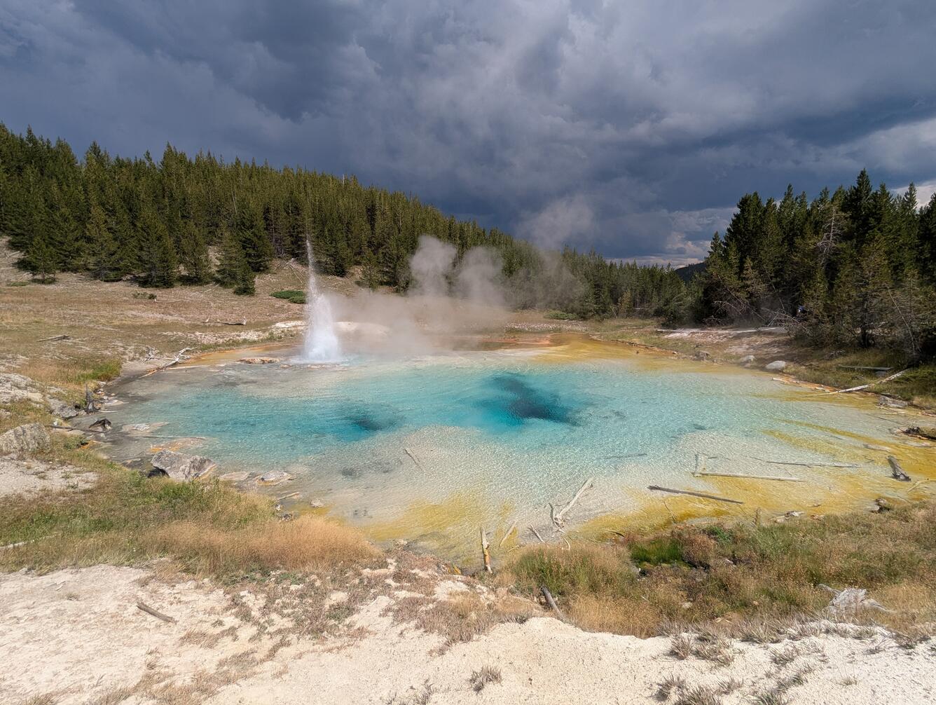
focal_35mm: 16
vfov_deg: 78.2
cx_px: 468
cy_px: 352
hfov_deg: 94.4
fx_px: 433
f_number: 2.2
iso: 50
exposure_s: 1/2326
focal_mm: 2.35
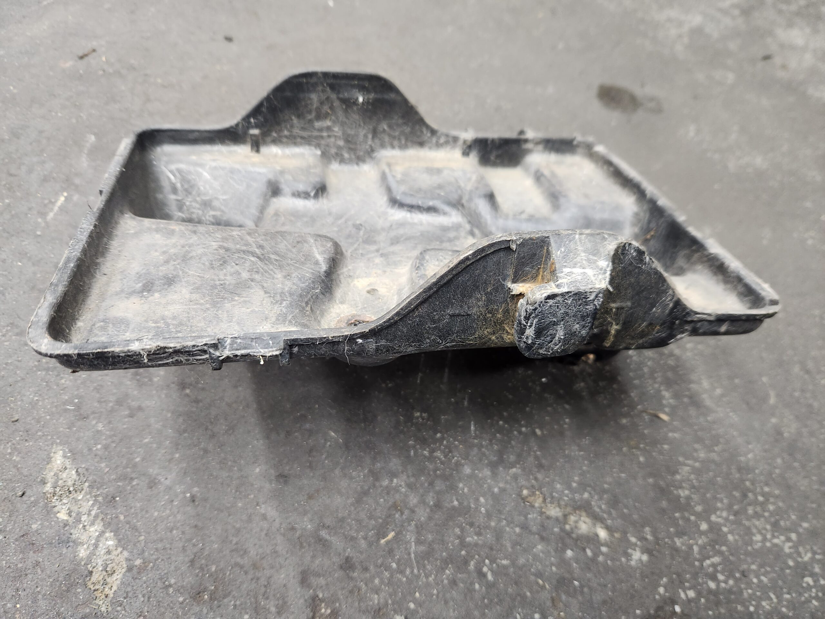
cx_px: 412
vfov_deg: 58.9
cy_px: 310
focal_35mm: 23
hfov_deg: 73.9
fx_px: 548
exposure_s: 1/120
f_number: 1.8
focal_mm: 5.4
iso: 250
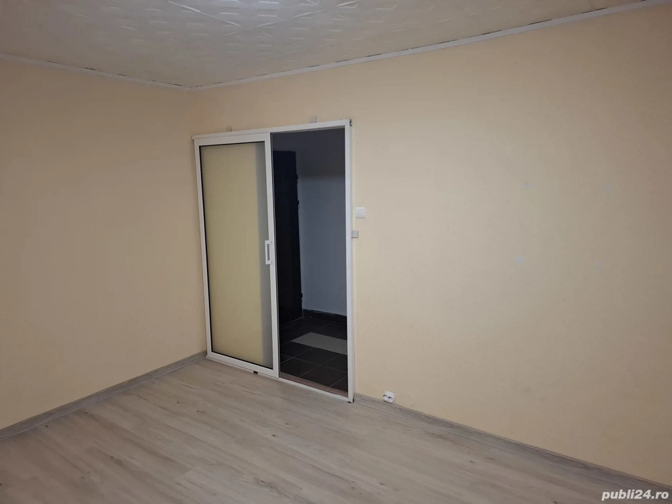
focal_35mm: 23
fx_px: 446
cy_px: 252
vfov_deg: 58.9
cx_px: 336
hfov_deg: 73.9
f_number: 1.8
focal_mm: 5.54
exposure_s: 1/50
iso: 250
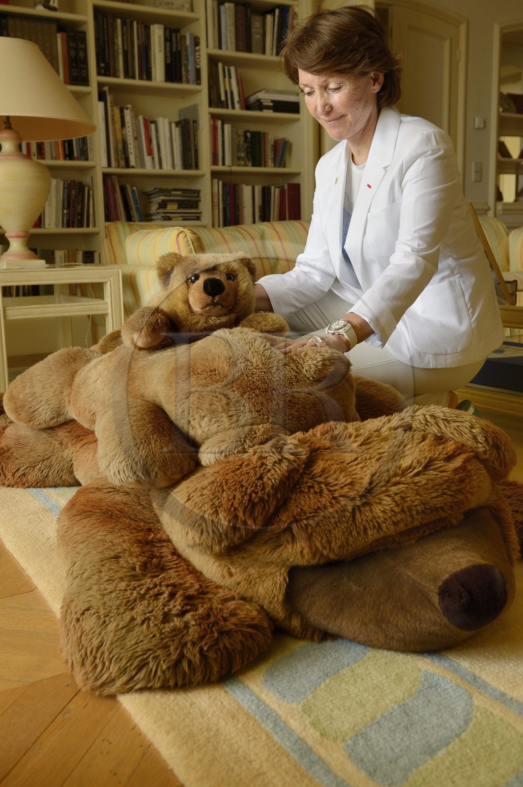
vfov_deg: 53.2
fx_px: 786
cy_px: 394
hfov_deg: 36.8
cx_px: 262
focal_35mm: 36
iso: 800
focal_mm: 36
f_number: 5.6
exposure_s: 1/160
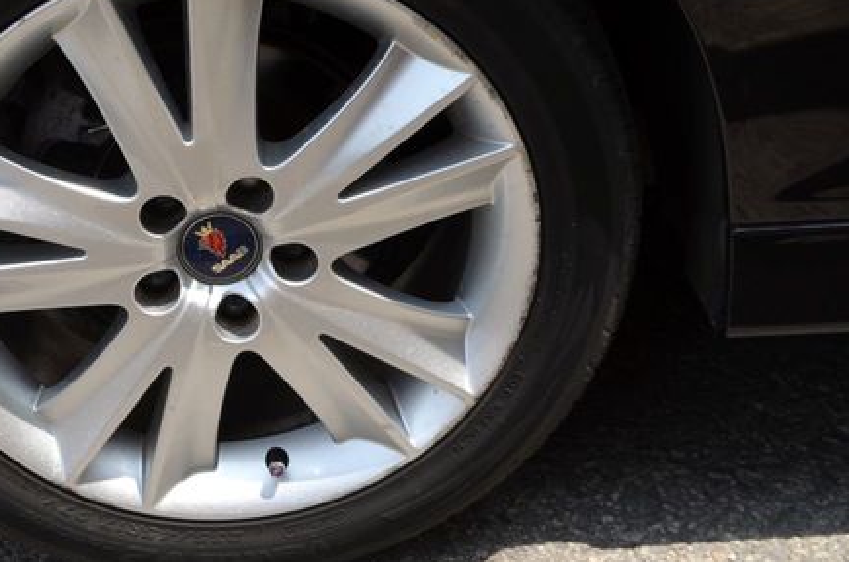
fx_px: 1765
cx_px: 244
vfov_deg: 18.0
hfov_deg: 26.8
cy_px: 174
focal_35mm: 75
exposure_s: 1/250
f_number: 8
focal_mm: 34
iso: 200
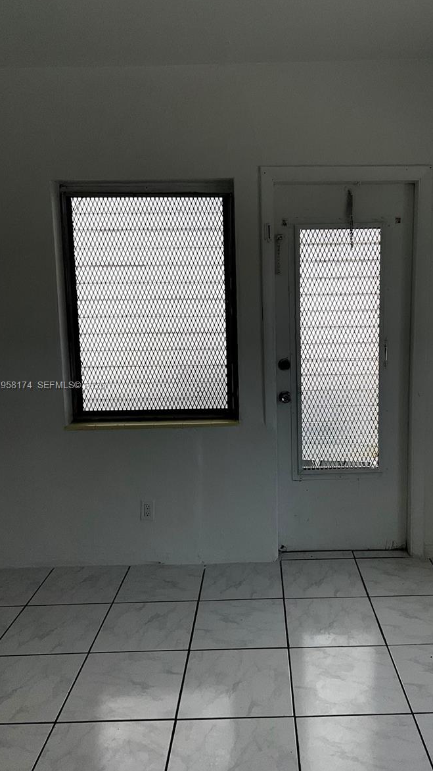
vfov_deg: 66.1
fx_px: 592
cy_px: 386
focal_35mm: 29
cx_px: 279
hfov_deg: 39.8
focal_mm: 5.7
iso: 32
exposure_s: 1/2457
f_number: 1.5
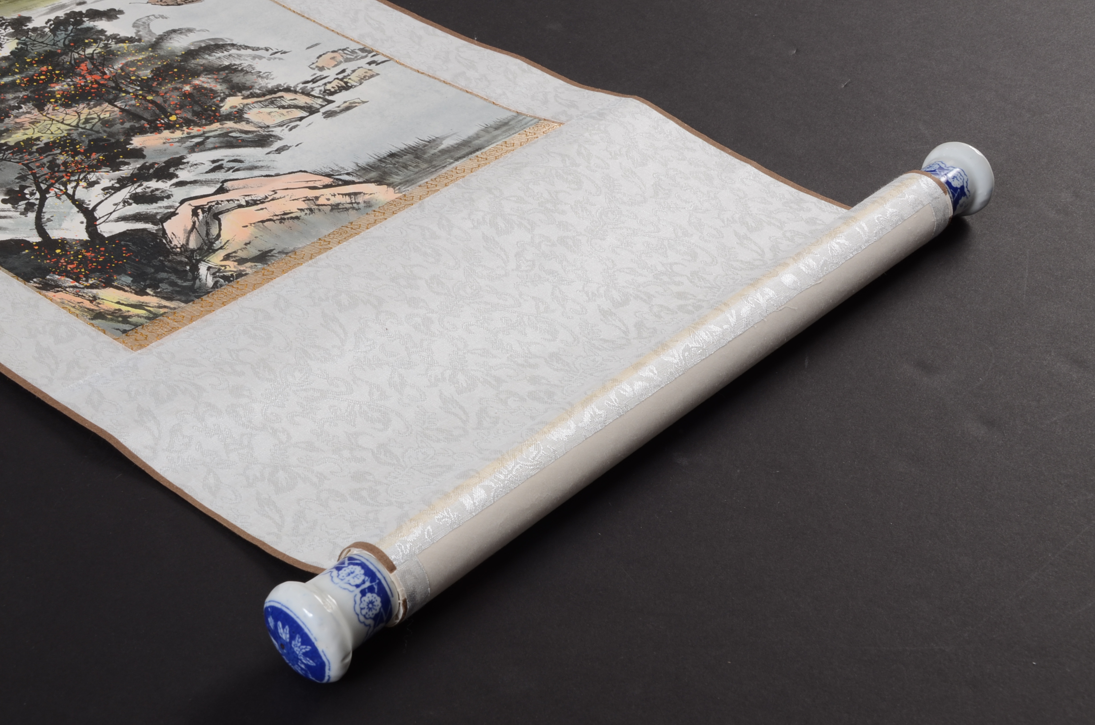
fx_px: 1912
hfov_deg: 32.0
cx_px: 548
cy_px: 362
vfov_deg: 21.5
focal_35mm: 63
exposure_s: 1/125
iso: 200
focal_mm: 42
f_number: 14
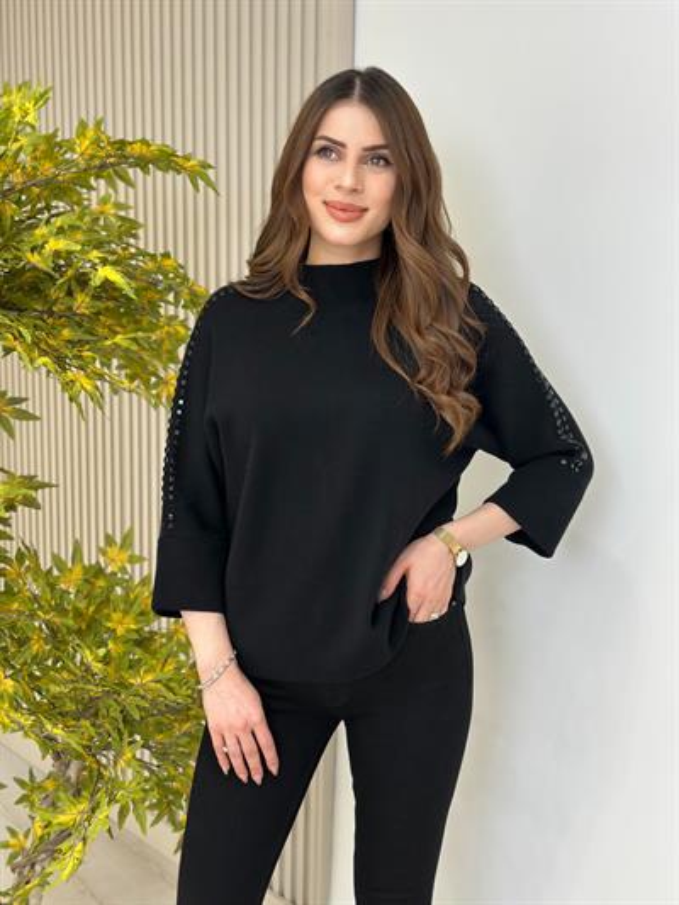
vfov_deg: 39.6
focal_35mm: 48
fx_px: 1255
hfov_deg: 30.3
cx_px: 340
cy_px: 452
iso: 64
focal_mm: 6.86
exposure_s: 1/100
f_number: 1.78
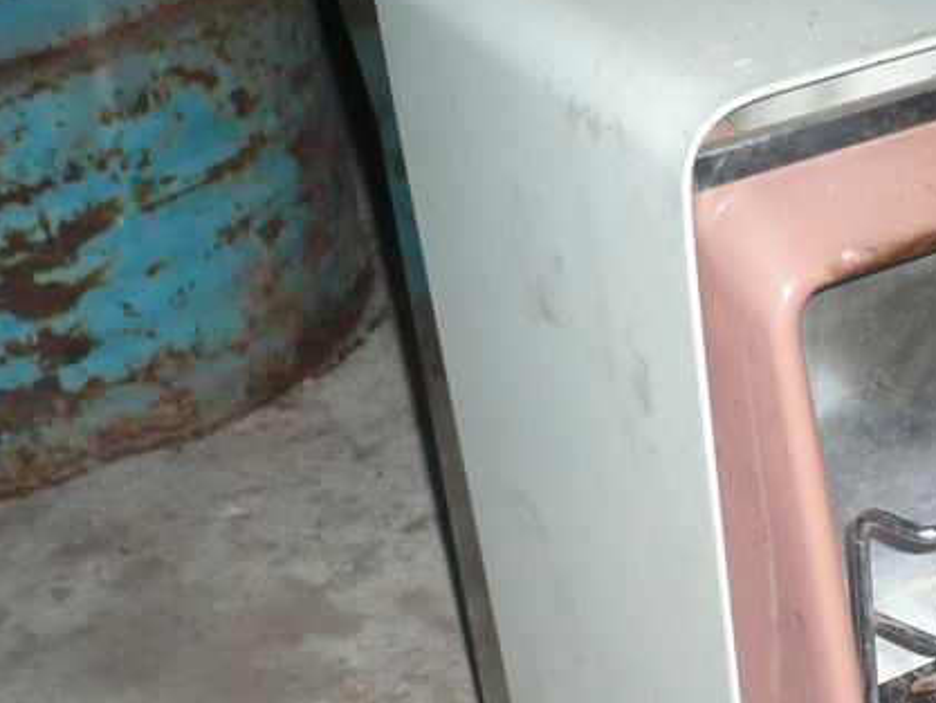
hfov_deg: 22.2
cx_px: 994
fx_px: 2272
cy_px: 631
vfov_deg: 17.3
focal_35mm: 84
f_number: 2.8
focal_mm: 5.8
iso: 160
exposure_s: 1/30
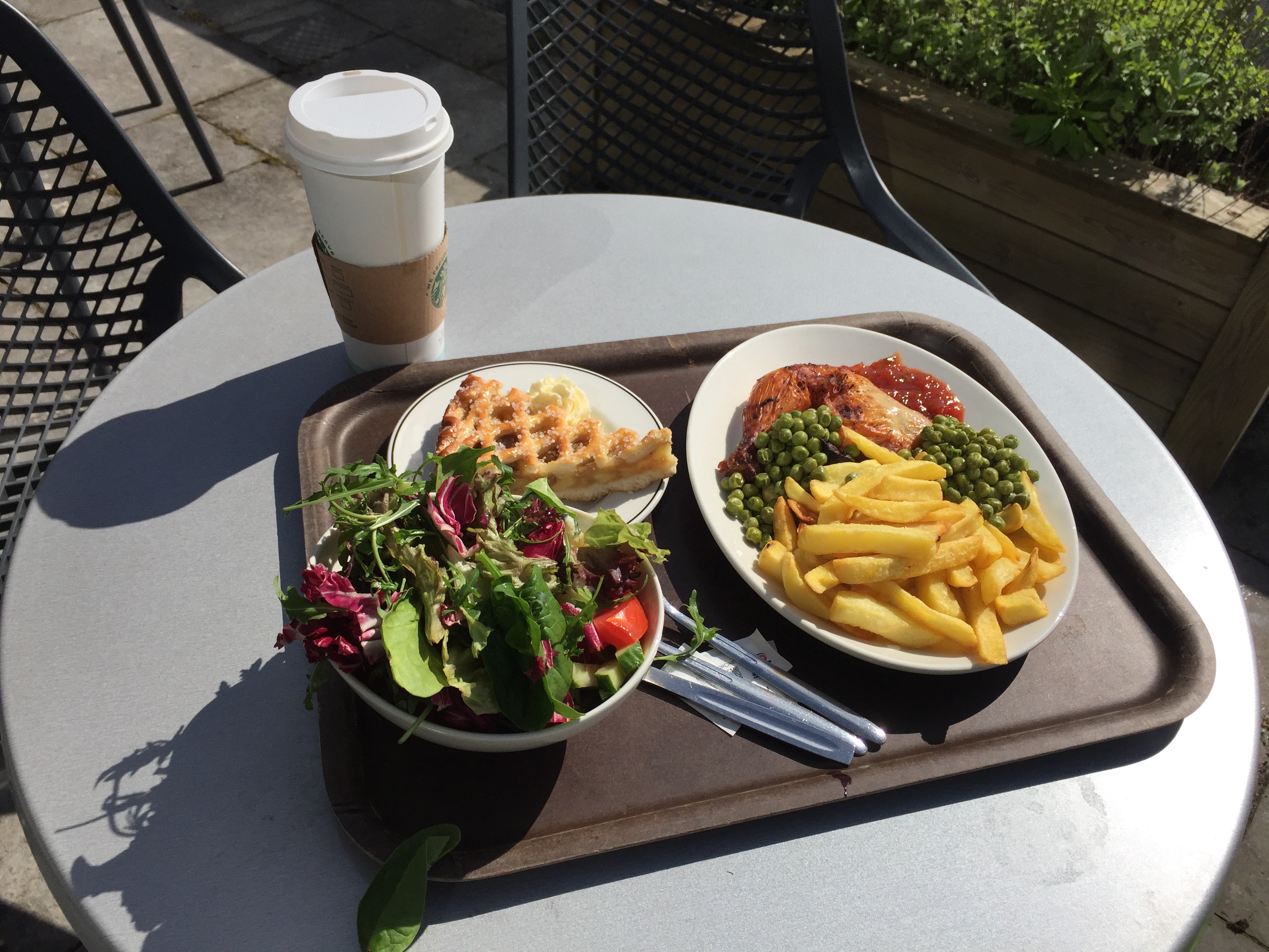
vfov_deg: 48.2
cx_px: 634
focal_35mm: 29
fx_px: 1063
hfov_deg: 61.7
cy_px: 476
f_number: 2.2
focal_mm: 4.15
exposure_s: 1/4950
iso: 32
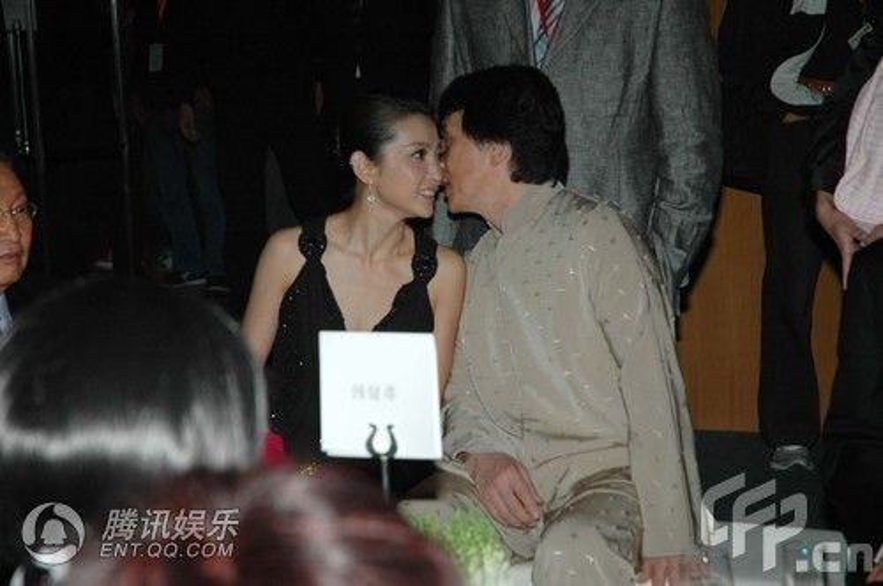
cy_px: 293
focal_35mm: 105
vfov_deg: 13.0
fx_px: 2572
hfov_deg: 19.5
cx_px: 442
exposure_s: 1/200
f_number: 5
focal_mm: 70
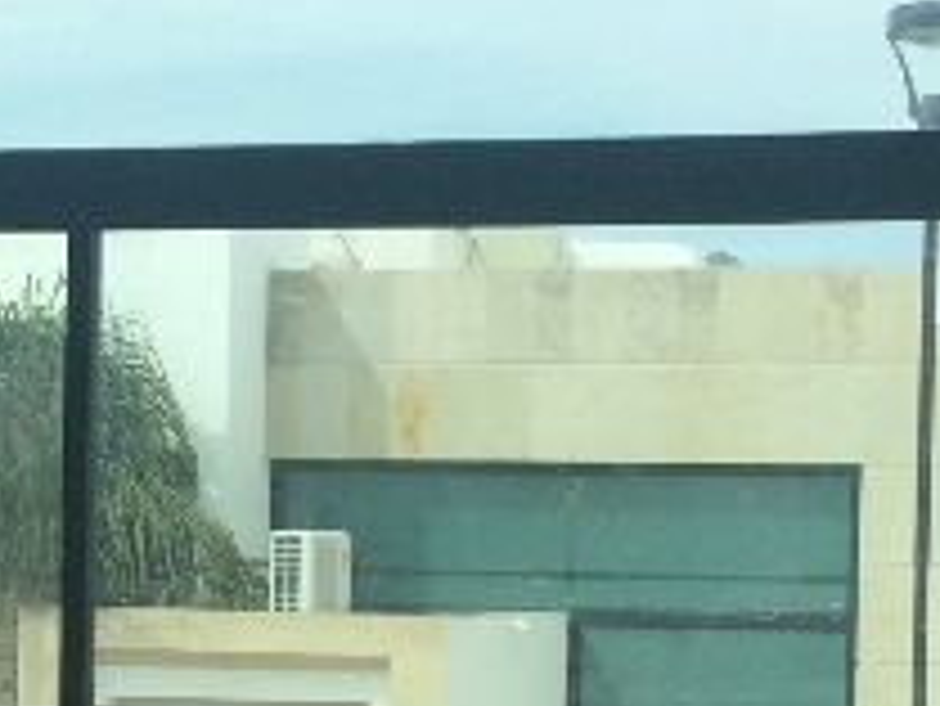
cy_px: 778
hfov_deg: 12.9
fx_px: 4130
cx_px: 162
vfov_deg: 9.7
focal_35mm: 152
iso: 25
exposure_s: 1/1031
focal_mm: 3.3
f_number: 2.4
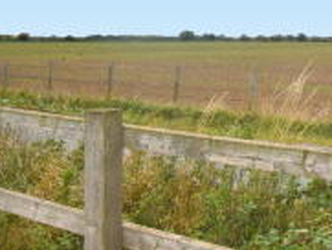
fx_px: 473
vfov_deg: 28.3
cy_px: 19
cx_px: 416
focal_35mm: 49
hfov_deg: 31.3
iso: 200
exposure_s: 1/250
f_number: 7.1
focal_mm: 13
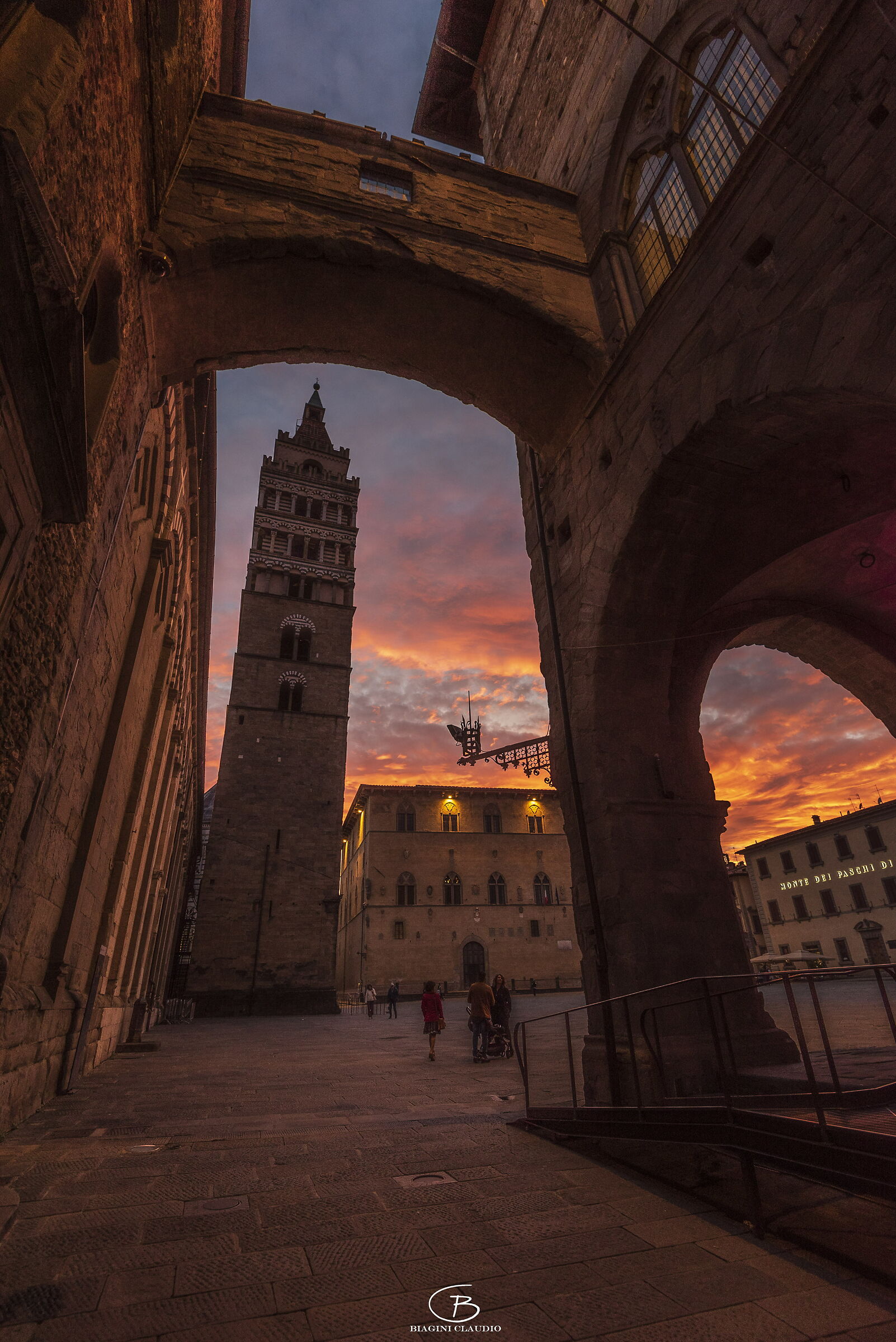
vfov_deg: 93.3
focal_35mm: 17
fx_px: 634
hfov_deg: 70.5
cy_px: 671
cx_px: 448
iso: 400
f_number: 5
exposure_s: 1/80
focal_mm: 17
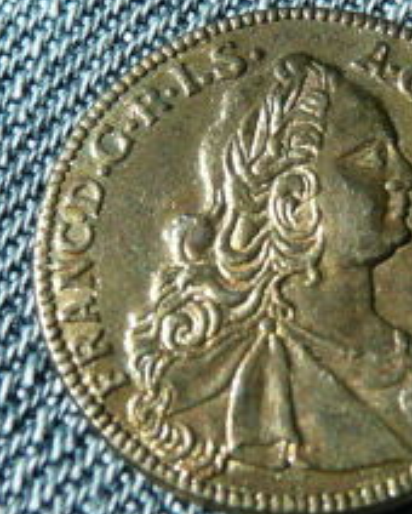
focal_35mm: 84
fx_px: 1278
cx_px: 279
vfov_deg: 22.7
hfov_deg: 18.2
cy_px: 242
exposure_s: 1/800
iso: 100
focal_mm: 5.2
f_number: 3.5
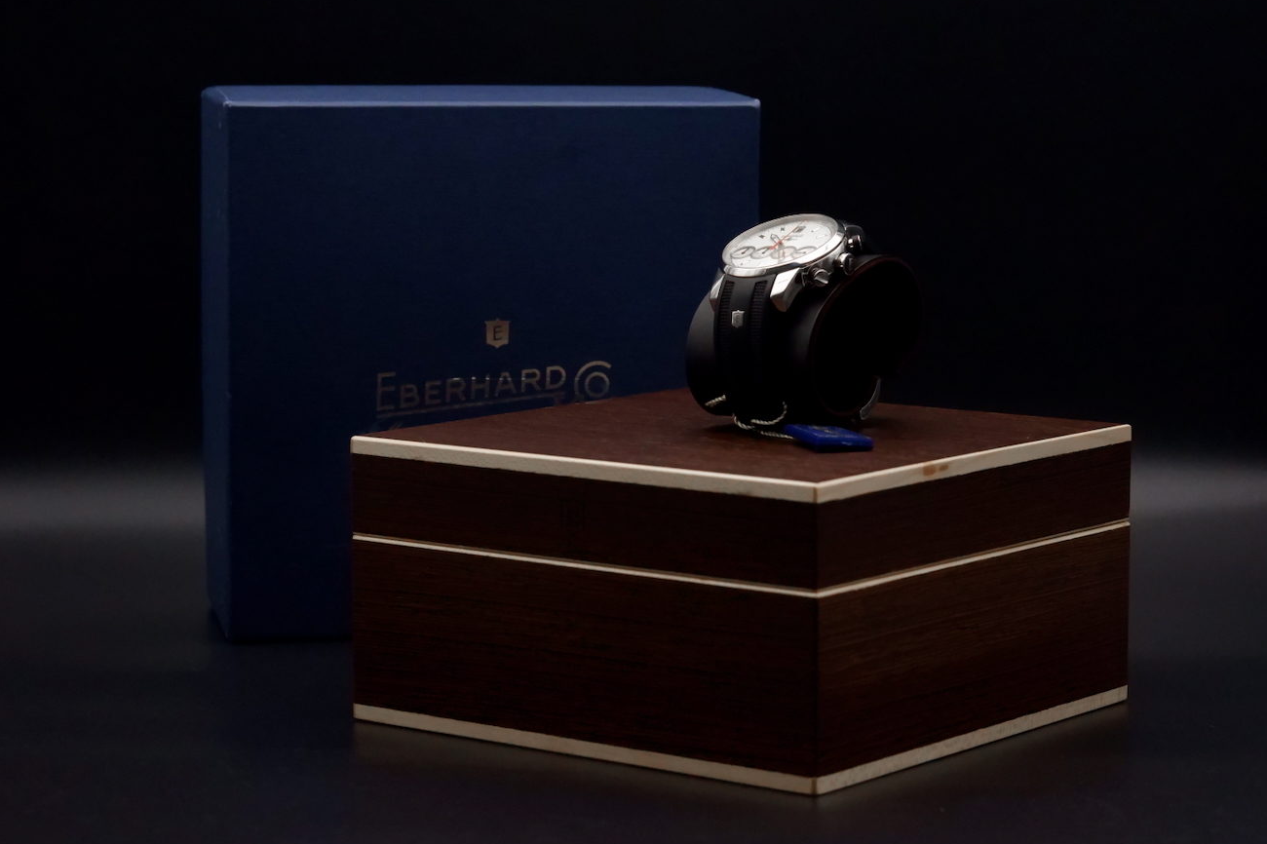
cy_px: 411
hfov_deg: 21.7
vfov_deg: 14.5
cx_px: 644
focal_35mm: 94
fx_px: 3307
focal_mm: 60.7
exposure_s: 1/4000
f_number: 7.1
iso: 6400
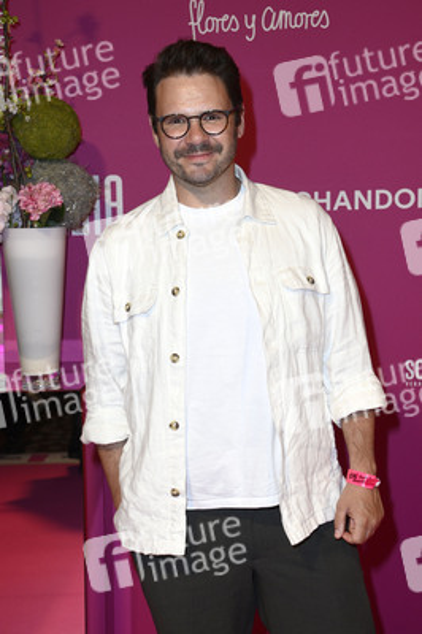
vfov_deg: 32.4
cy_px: 317
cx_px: 211
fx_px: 1092
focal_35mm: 62
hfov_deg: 21.9
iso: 1600
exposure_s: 1/250
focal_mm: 62
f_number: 5.6
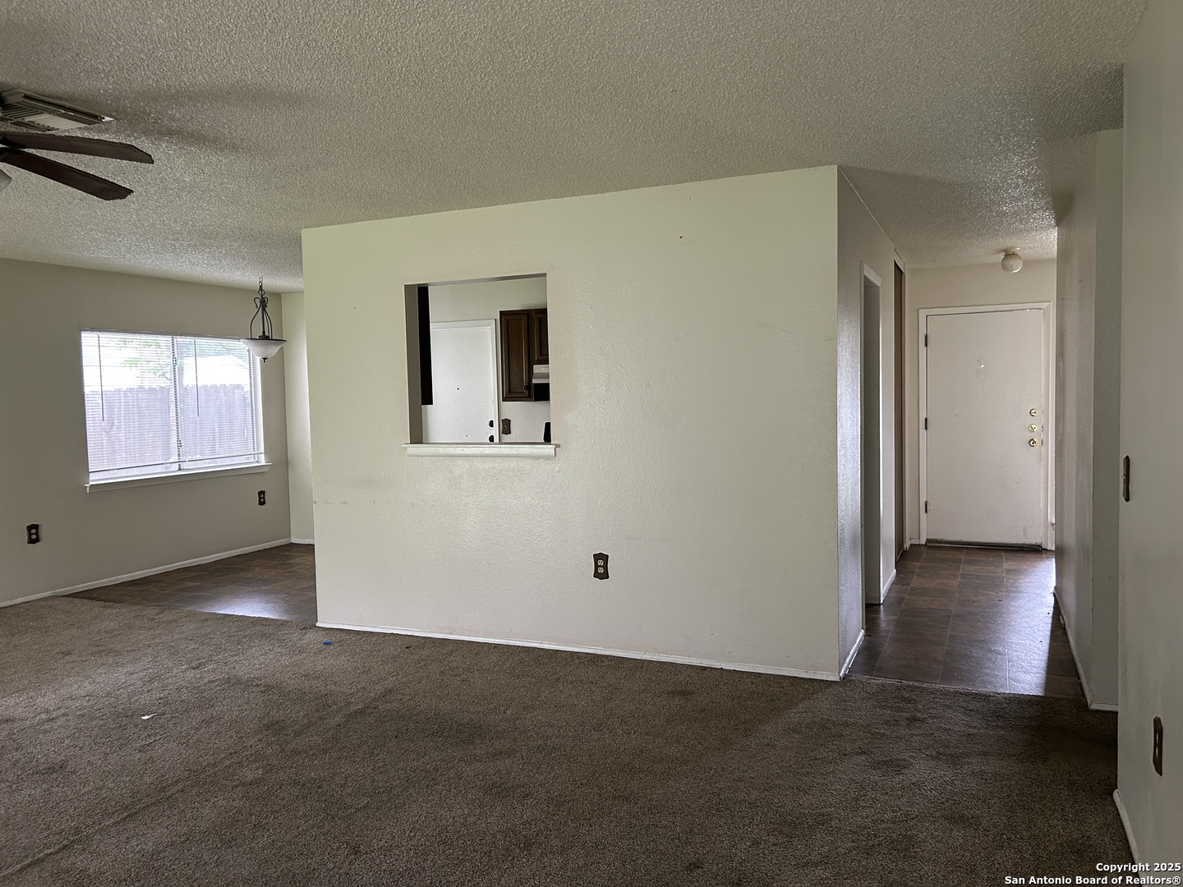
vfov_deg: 53.1
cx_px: 592
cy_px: 444
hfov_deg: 67.3
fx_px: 889
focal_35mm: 26
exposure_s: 1/60
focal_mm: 5.7
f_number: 1.5
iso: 200
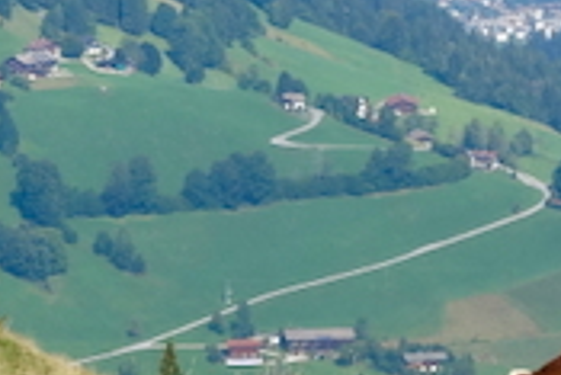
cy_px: -123
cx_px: -54
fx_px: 6566
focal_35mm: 421
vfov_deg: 3.3
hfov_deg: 4.9
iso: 125
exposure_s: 1/640
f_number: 5.6
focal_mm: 26.57
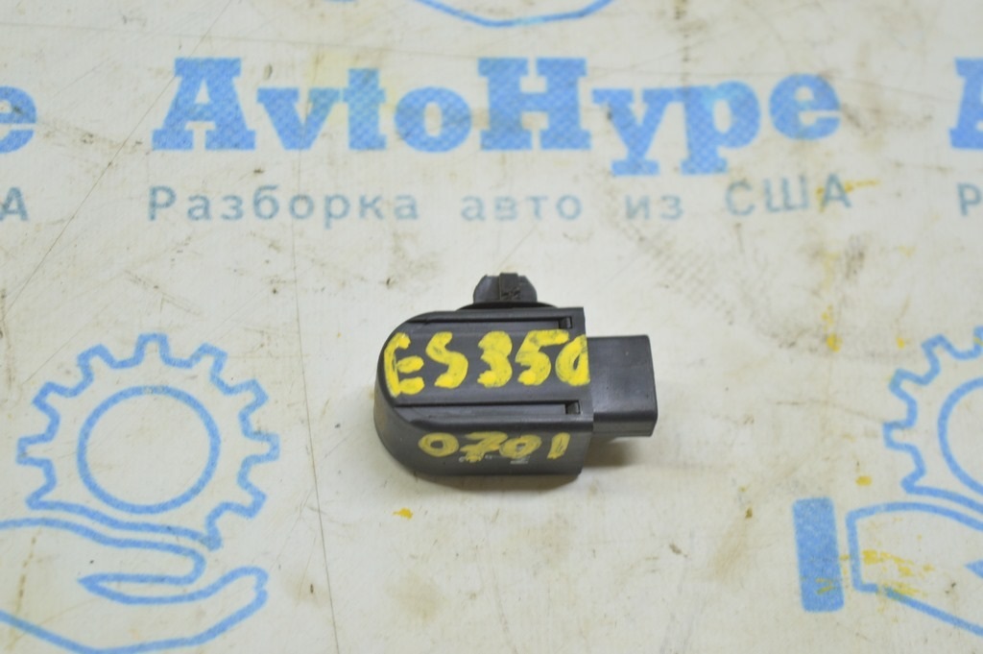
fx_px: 2251
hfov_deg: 24.6
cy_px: 327
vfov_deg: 16.5
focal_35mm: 82
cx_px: 492
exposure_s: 1/20
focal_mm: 55
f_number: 5.6
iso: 400
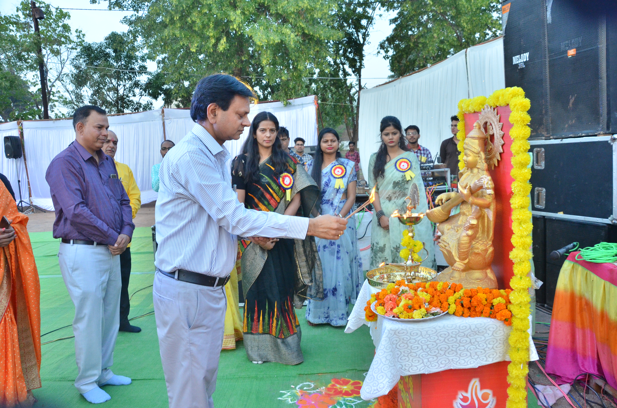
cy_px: 204
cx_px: 308
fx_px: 462
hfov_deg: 67.5
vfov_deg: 47.7
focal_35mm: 27
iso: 1250
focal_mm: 18
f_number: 6.3
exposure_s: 1/125
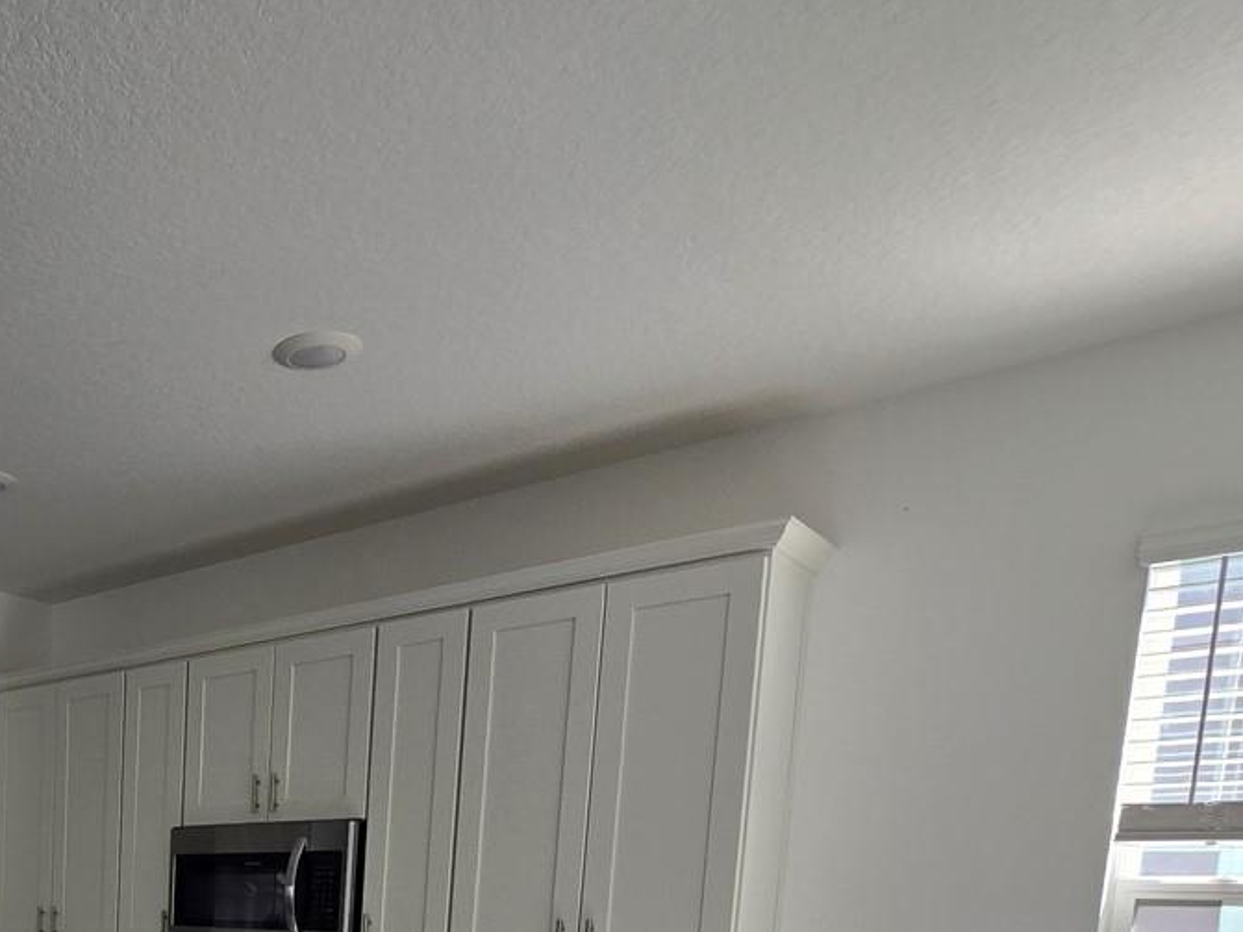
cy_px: 1047
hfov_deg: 48.4
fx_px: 1113
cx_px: 7
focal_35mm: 31
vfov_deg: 37.3
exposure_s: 1/318
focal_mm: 2.2
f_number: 2.2
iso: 50
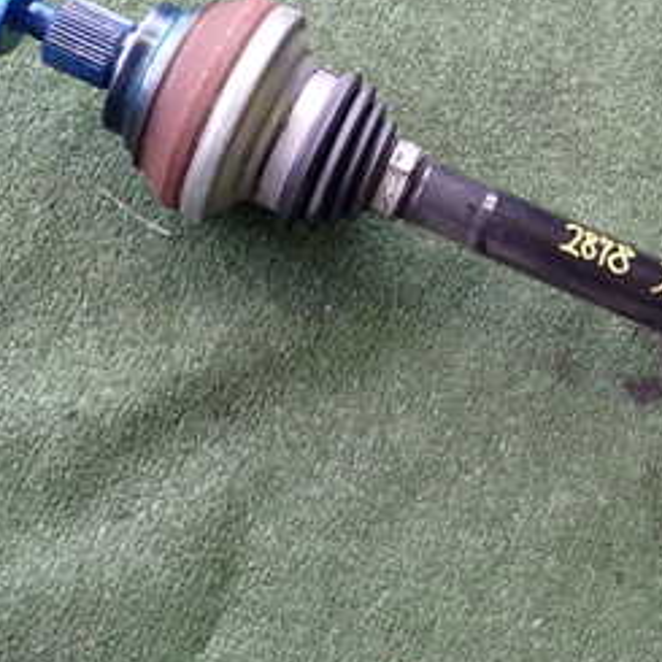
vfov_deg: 26.3
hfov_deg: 25.1
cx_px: 670
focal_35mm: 65
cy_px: 222
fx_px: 1406
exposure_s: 1/50
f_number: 2.3
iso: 200
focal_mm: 5.4
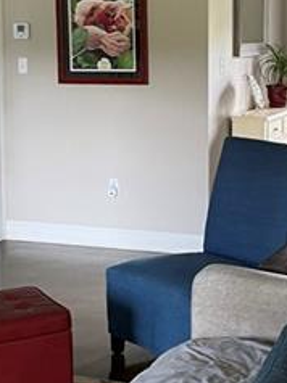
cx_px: 169
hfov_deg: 17.5
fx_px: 930
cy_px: 140
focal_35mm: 84
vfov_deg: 23.2
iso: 160
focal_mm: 4.2
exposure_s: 1/60
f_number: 1.6
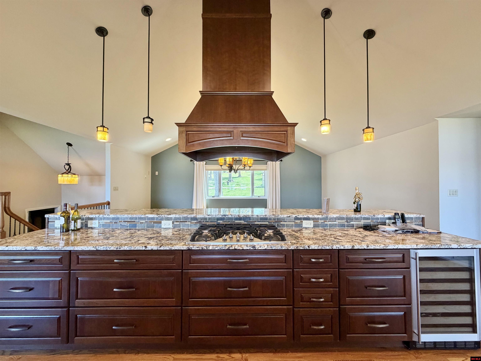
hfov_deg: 102.1
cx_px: 240
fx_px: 195
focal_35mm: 14
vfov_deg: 85.7
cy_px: 180
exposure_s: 1/60
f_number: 2.2
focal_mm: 2.22
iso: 200
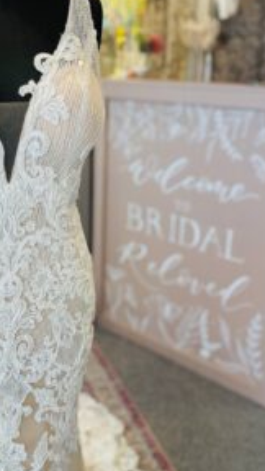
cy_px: 200
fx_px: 525
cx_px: 75
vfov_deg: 48.2
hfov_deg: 28.0
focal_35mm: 42
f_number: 1.6
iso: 80
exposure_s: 1/100
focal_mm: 5.1
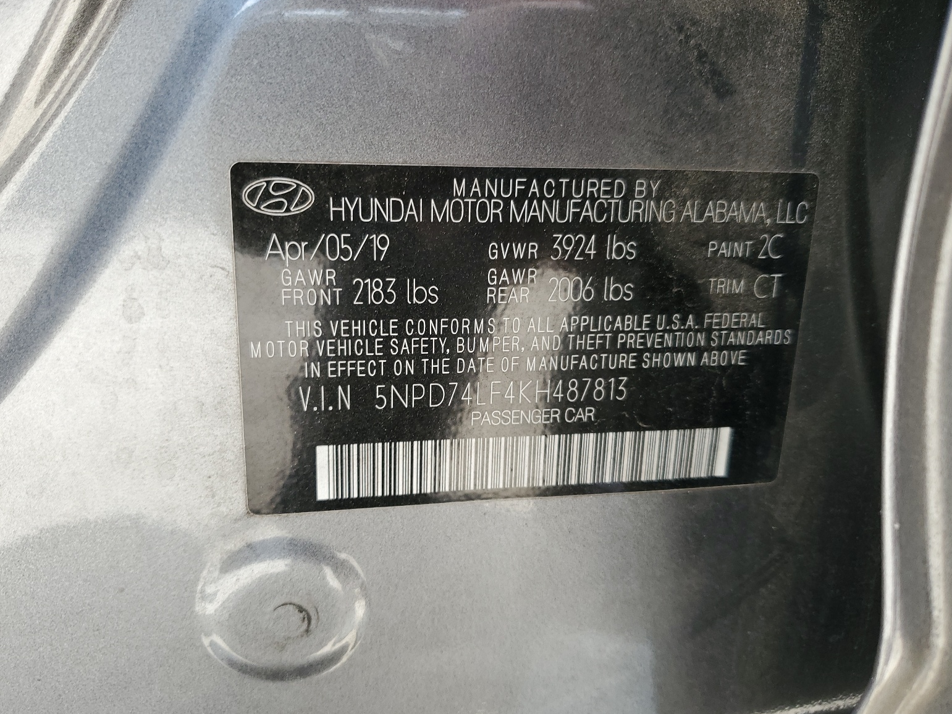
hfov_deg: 65.3
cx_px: 465
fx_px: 743
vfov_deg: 51.4
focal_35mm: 27
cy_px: 364
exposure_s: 1/278
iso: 50
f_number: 1.5
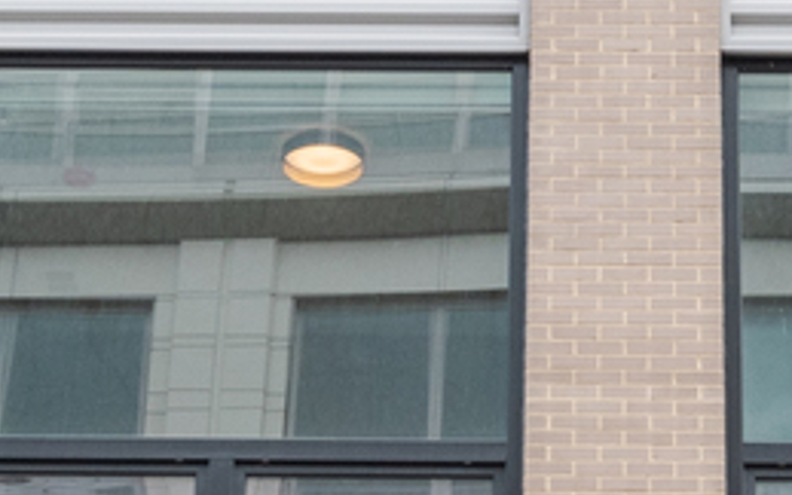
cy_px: -58
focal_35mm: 191
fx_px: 4124
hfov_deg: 10.9
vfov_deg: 6.8
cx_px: 587
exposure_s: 1/80
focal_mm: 20
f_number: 11
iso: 160
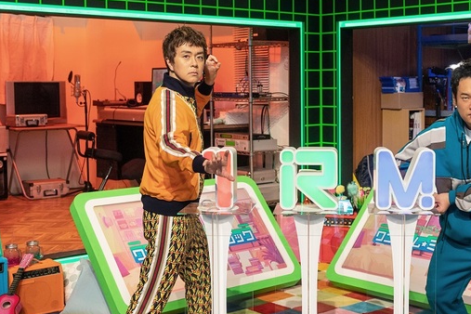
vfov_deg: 27.4
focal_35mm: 49
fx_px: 641
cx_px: 321
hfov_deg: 39.8
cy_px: 198
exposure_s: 1/125
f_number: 3.5
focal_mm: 35
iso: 800
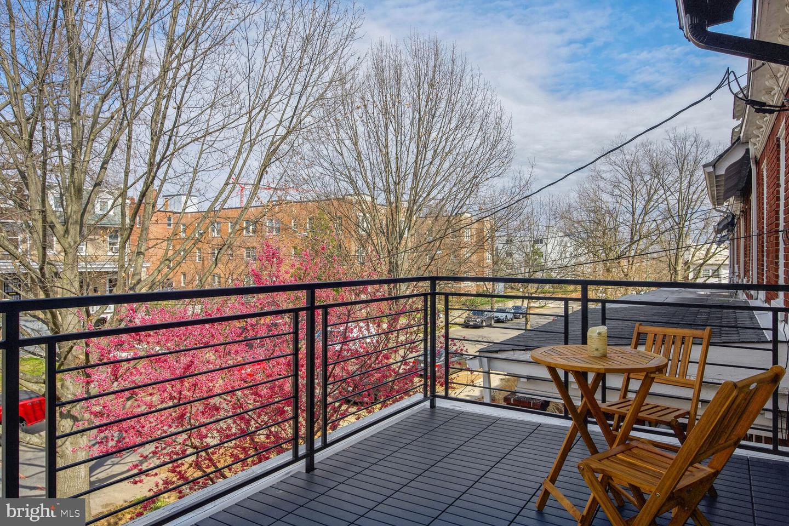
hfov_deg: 77.3
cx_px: 394
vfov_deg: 56.1
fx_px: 493
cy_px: 263
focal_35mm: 22
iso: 200
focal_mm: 22.5
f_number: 8
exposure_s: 1/500
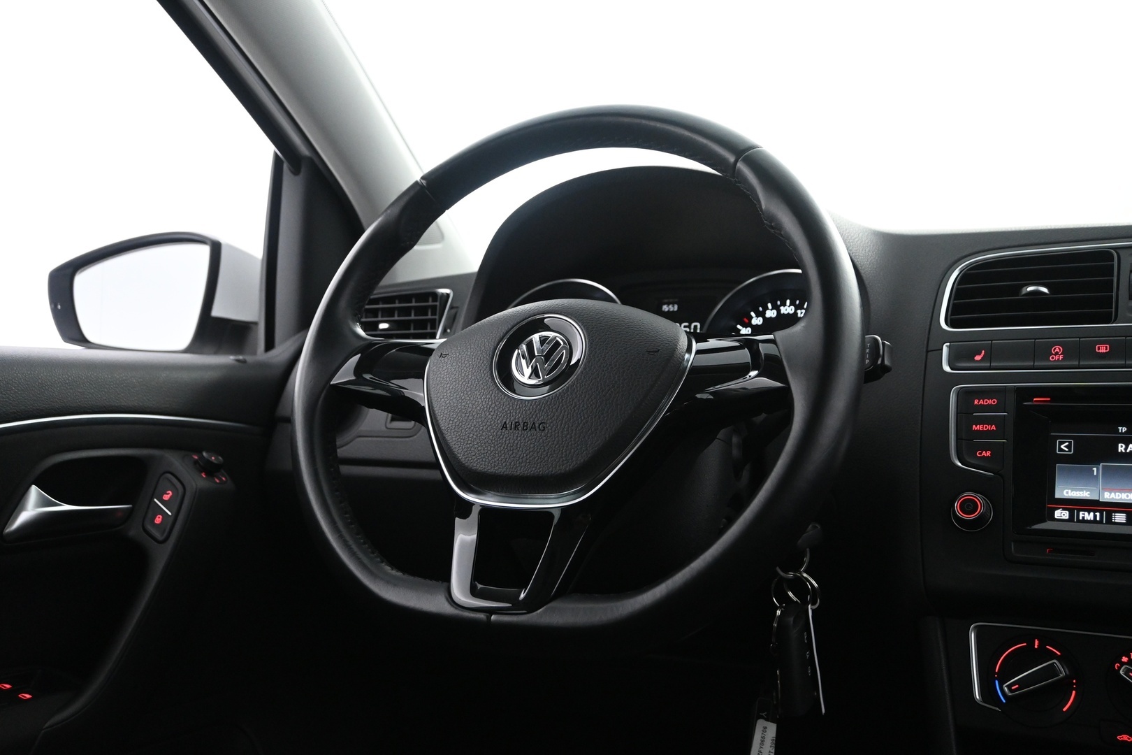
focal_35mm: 33
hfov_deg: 57.2
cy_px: 378
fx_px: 1038
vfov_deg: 40.0
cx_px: 566
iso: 2500
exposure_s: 1/40
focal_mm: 22
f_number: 4
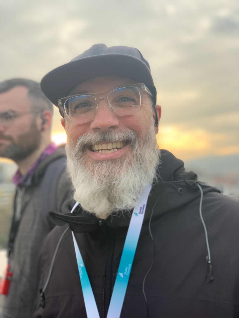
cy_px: 159
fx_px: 479
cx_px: 120
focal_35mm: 52
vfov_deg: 36.8
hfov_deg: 28.0
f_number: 2.4
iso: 32
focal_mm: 6
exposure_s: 1/122
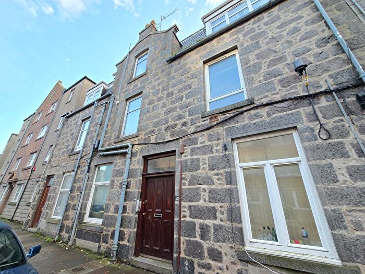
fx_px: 137
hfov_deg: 106.2
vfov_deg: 89.9
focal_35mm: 13
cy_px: 137
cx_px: 182
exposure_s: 1/110
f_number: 2.2
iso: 50
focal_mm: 2.2
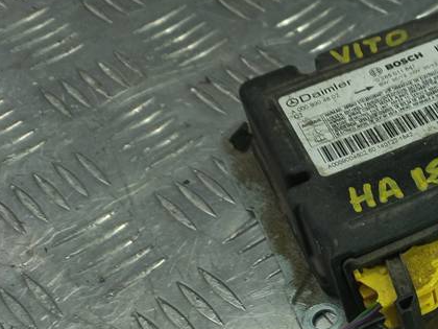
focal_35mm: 61
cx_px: 513
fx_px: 772
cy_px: 304
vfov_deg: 23.3
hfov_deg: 28.1
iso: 32
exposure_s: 1/50
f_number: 1.8
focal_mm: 4.6
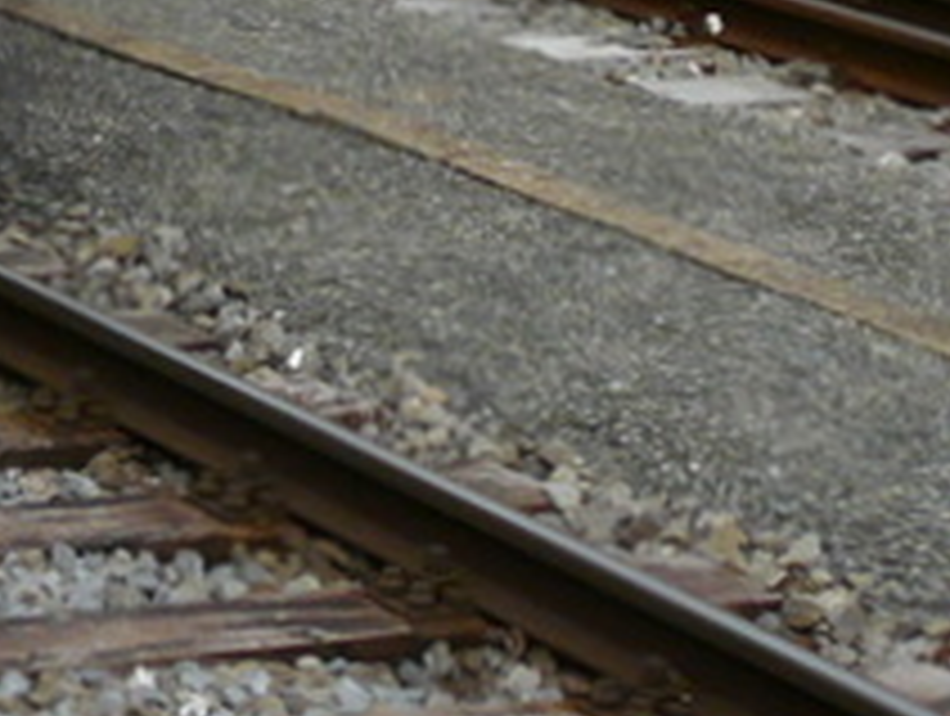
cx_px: -900
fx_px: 4811
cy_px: -770
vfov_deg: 8.1
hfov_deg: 10.4
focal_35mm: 175
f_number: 6.3
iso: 100
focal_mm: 6.1
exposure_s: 1/400
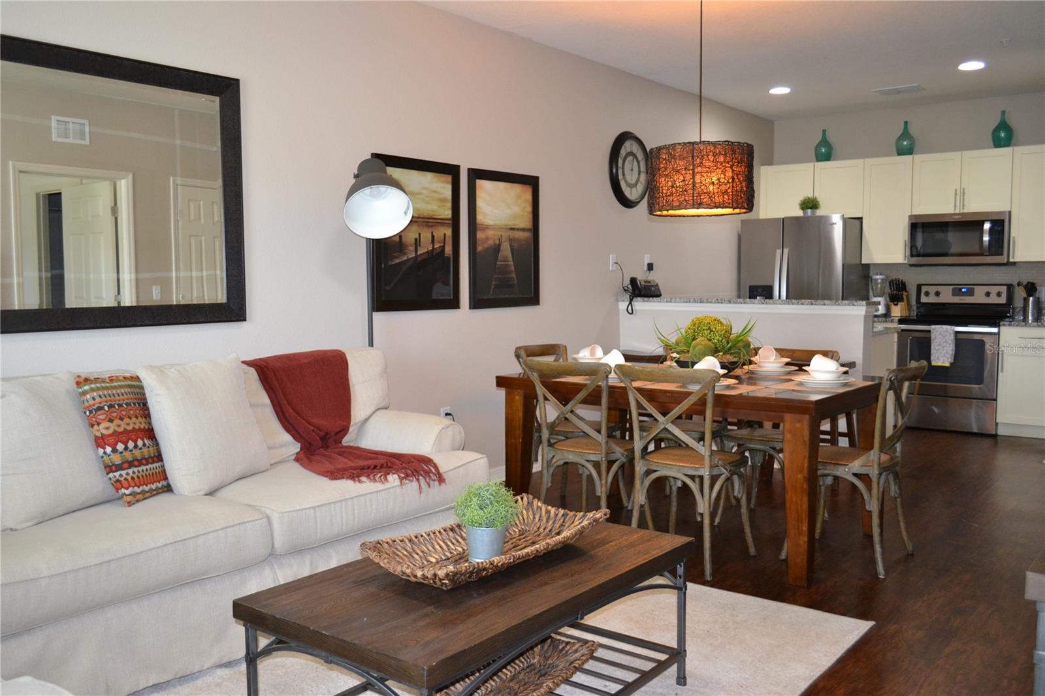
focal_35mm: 30
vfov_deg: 43.6
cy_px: 348
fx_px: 871
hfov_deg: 61.9
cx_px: 522
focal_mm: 20
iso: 1100
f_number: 3.8
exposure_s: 1/60
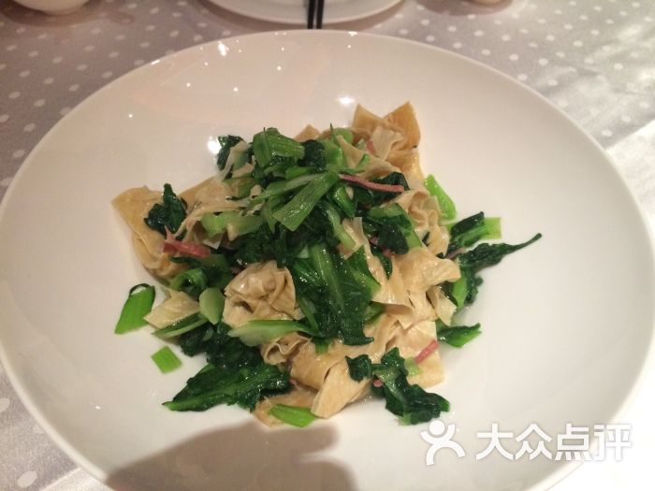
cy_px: 246
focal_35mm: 29
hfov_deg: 61.7
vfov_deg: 48.2
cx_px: 328
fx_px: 549
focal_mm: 4.15
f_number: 2.2
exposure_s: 1/33
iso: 320
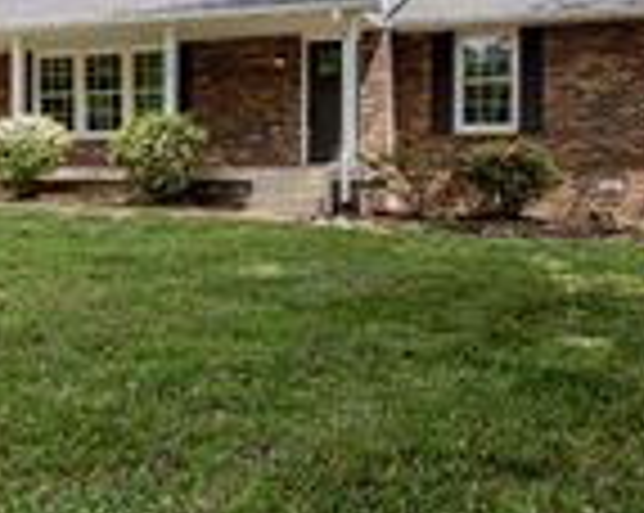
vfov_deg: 32.5
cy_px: 196
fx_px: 876
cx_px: 248
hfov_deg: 40.1
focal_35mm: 46
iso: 100
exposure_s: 1/160
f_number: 6.3
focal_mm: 14
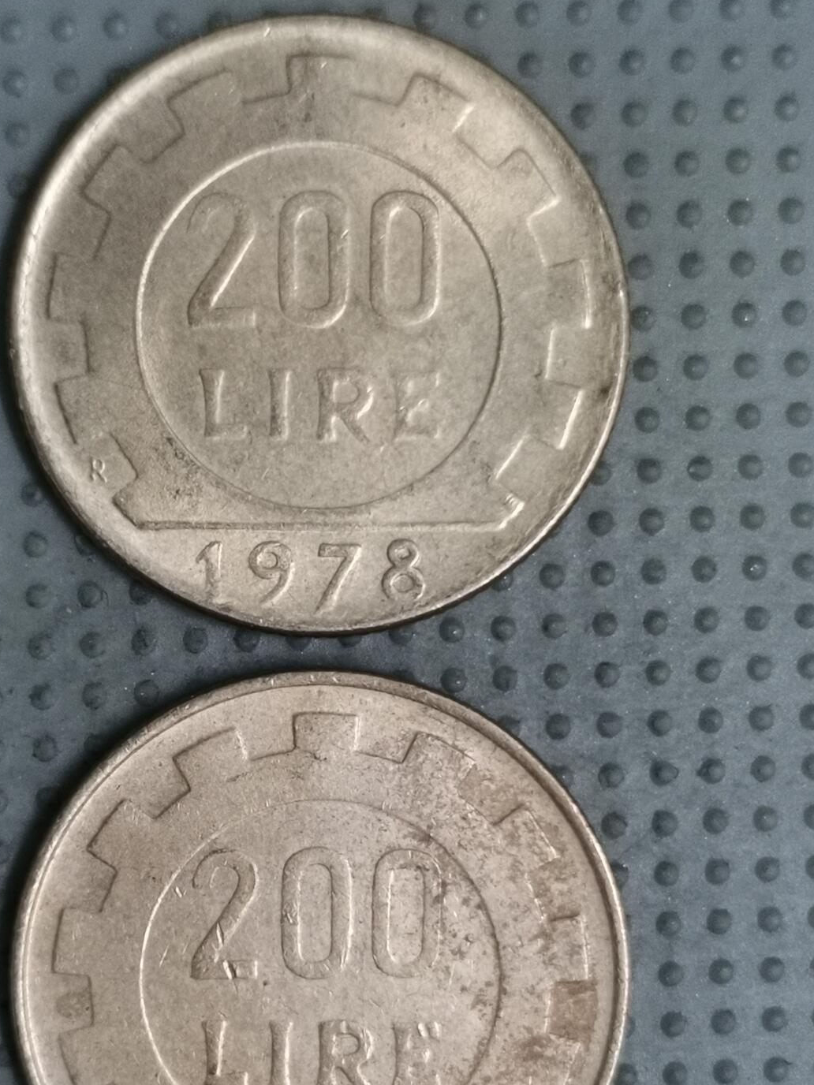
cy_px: 691
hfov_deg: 21.6
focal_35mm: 68
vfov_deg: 28.4
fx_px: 2132
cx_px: 293
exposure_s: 1/30
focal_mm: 4.75
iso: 400
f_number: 1.8
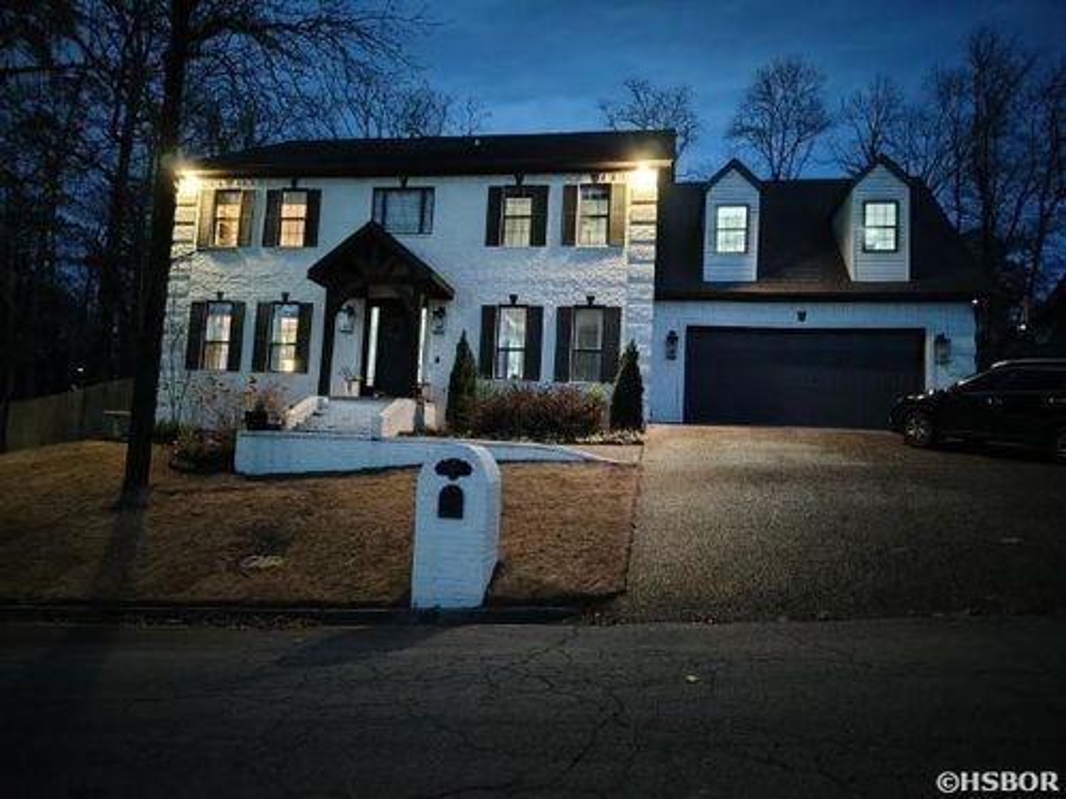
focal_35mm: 24
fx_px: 739
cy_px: 400
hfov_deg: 71.6
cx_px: 533
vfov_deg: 56.8
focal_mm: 5.56
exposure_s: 1/8
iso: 6113
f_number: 1.8
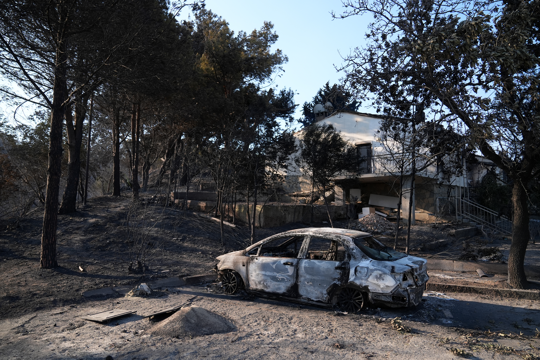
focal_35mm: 25
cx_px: 280
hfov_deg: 71.5
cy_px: 187
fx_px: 375
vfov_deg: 51.3
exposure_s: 1/2000
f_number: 3.5
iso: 500
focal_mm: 24
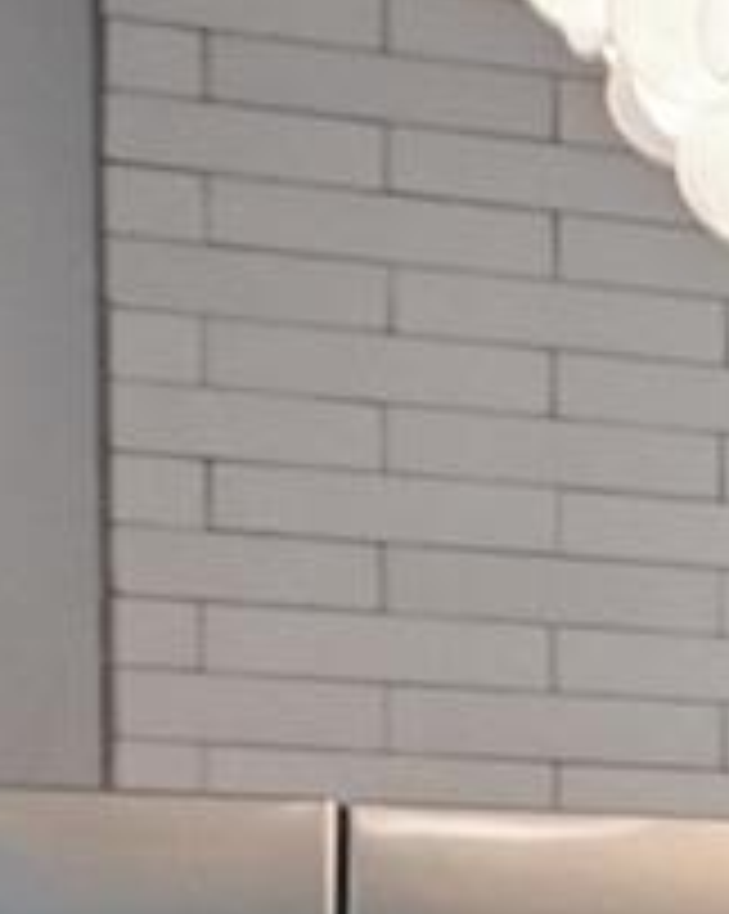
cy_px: 1164
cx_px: 2979
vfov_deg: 16.0
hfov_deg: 7.9
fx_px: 3098
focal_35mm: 115
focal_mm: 15.5
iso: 3200
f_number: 8
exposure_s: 1/100
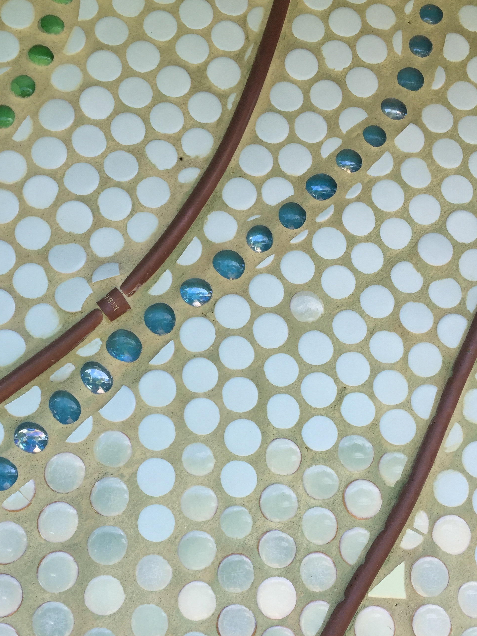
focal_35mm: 37
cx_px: 207
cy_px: 385
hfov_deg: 38.6
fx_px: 680
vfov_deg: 49.8
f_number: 2.2
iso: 32
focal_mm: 4.15
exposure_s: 1/412
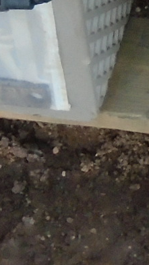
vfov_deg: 10.9
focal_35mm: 187
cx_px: 363
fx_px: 1314
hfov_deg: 6.2
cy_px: -184
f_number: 3.2
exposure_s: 1/250
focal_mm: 4.6
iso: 200
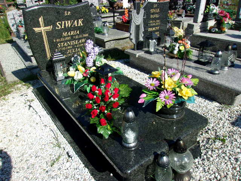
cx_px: 120
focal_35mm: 27
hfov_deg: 65.3
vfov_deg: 51.4
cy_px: 90
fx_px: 188
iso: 80
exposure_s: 1/100
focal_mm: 4.9
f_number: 10.4
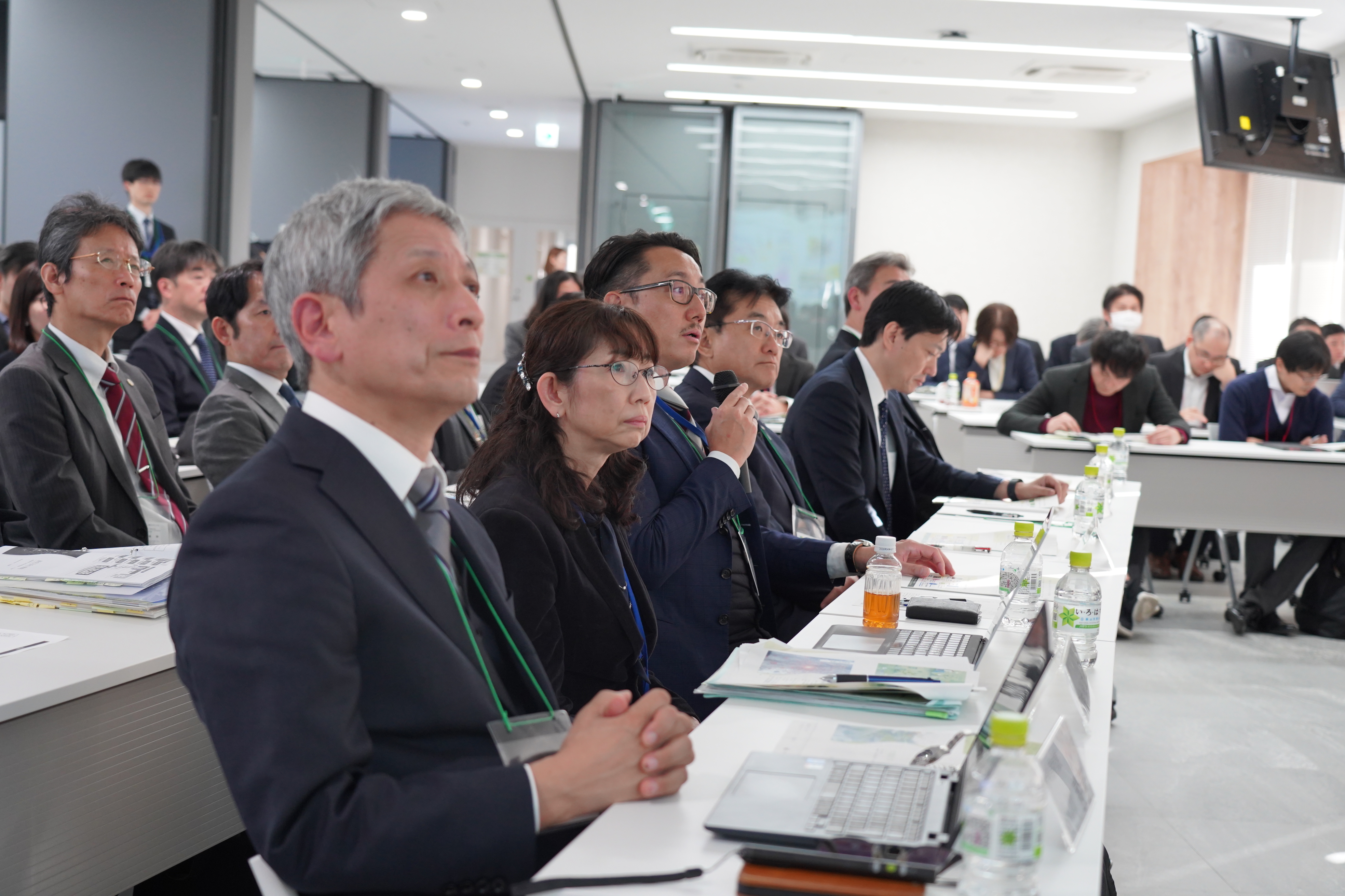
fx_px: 1831
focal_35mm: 49
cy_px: 448
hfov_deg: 40.3
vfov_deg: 27.5
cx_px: 672
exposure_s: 1/160
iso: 1600
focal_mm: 49
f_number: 4
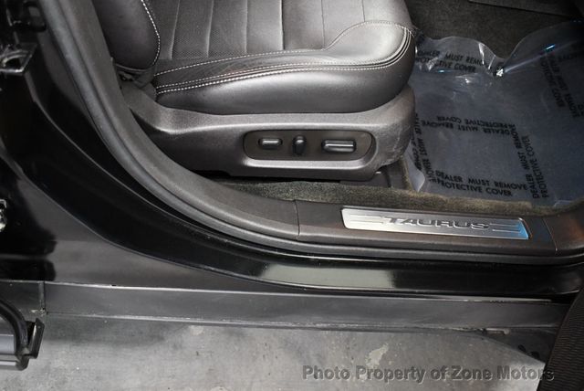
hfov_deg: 53.1
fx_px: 585
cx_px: 292
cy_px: 196
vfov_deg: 36.9
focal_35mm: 36
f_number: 3.5
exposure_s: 1/60
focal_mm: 18
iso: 3200
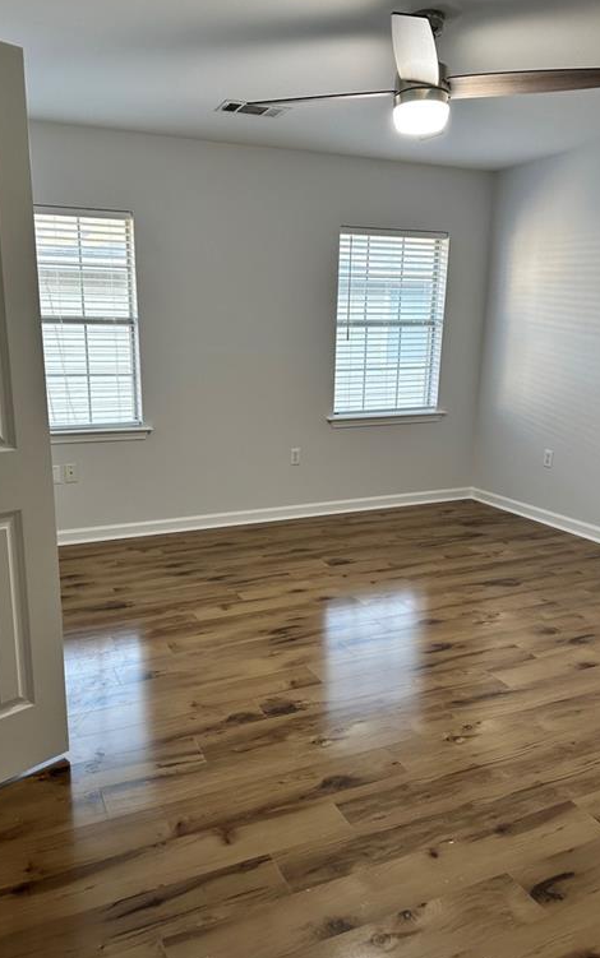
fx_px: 680
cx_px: 268
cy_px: 476
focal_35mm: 26
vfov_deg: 70.4
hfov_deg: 47.6
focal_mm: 6.86
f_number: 1.78
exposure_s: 1/60
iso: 125
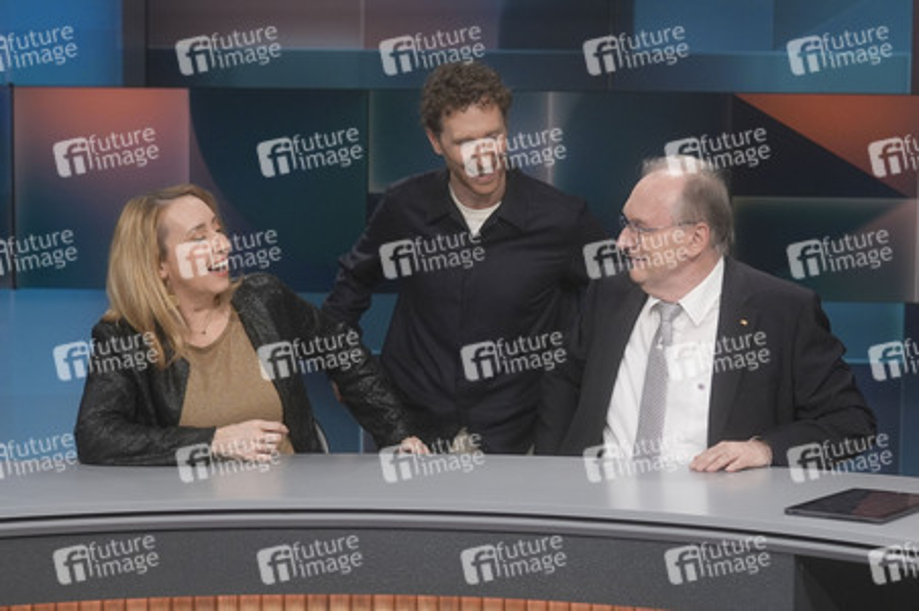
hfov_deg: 43.6
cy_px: 306
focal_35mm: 45
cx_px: 460
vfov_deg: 29.8
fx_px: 1148
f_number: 2.2
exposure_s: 1/400
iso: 640
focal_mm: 30
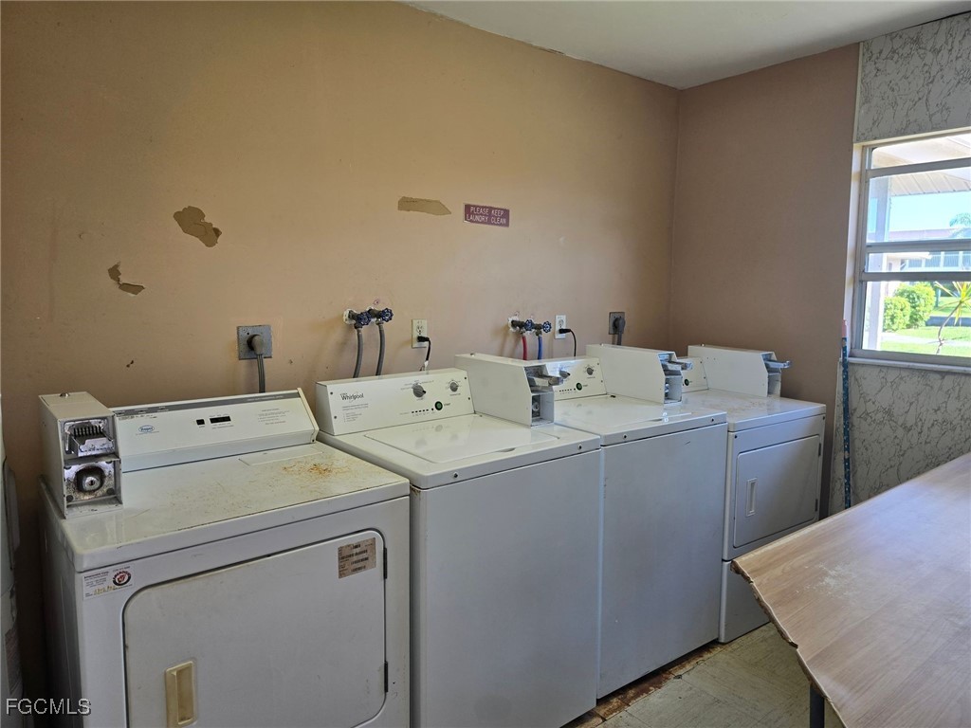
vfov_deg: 58.9
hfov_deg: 73.9
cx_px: 486
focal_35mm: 23
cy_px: 364
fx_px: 645
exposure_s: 1/120
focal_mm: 6.3
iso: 64
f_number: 1.7
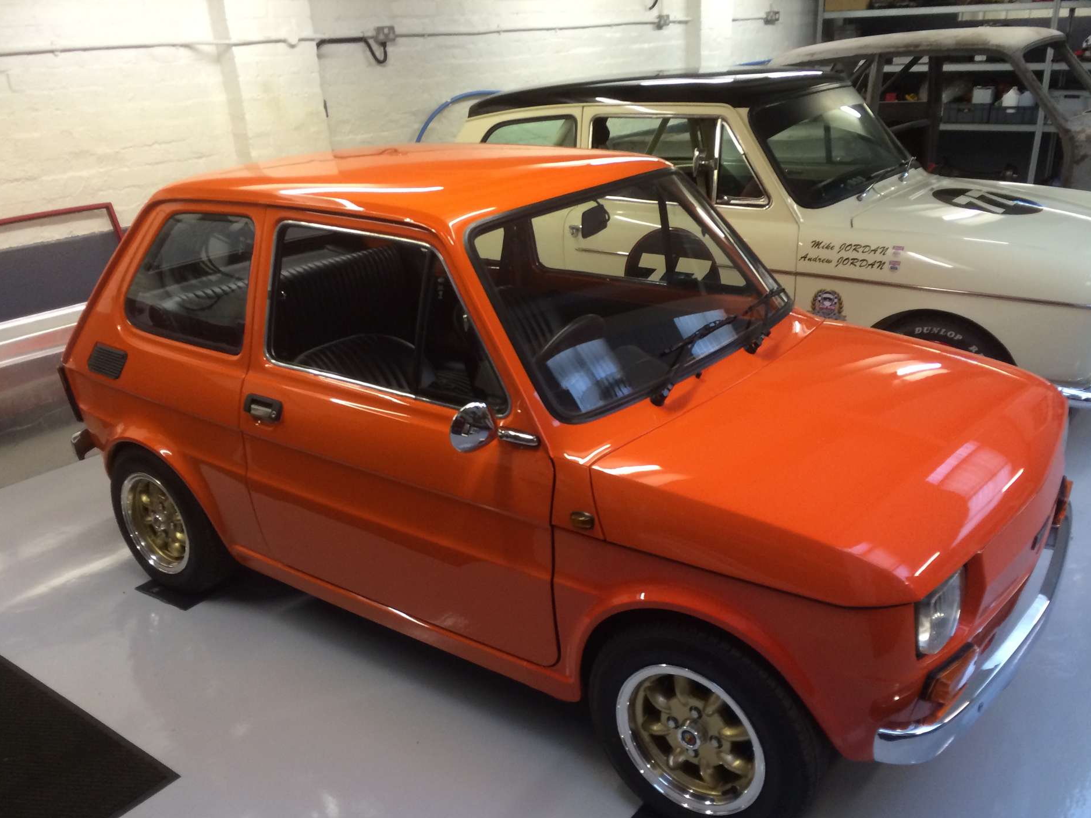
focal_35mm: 32
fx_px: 1008
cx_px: 542
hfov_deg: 56.8
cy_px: 436
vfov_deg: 44.1
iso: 125
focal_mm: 4.12
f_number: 2.2
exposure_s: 1/30
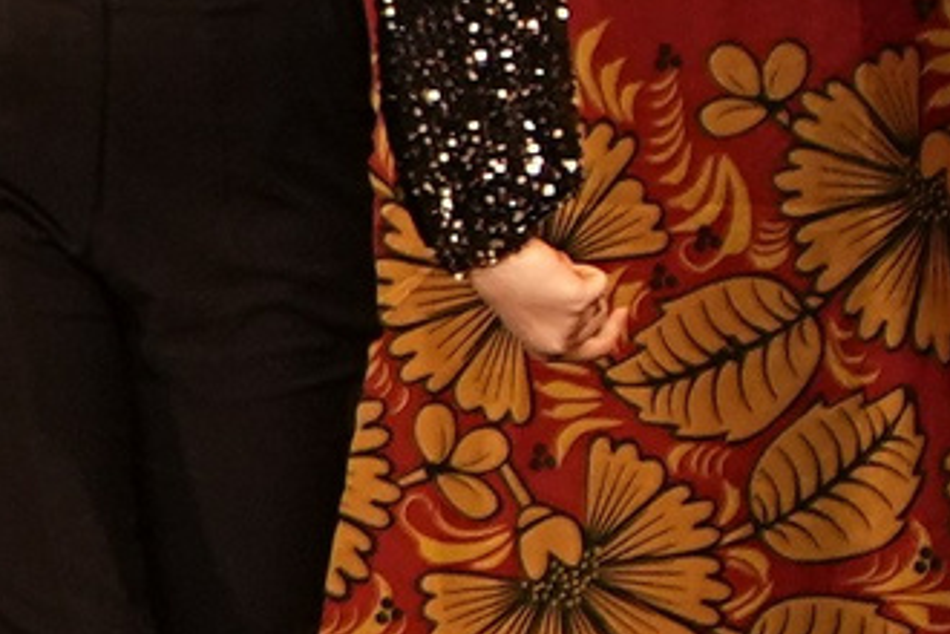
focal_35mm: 909
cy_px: -731
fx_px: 23986
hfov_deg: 2.2
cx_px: -2453
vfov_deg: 1.5
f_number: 2.8
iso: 1250
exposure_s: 1/250
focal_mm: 78
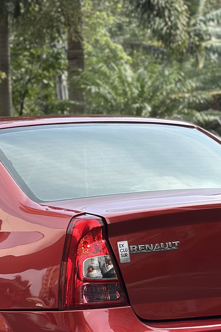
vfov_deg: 13.8
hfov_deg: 9.2
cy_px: 190
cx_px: 50
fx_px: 1372
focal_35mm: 149
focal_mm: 6.86
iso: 80
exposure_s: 1/1000
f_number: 1.78
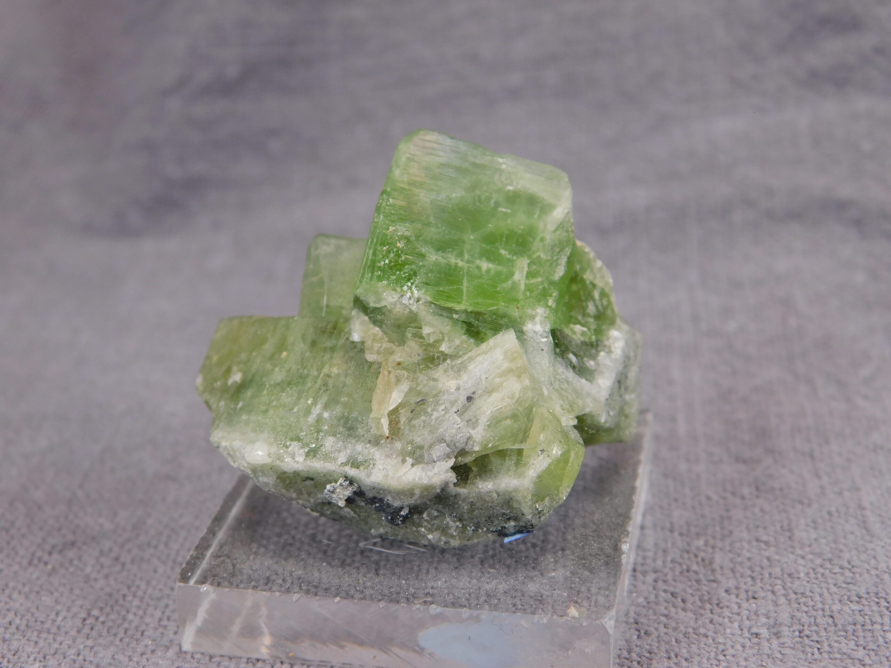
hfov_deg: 32.7
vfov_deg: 24.8
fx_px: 1519
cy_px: 334
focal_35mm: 59
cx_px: 446
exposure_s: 1/160
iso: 125
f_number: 4
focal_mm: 10.4
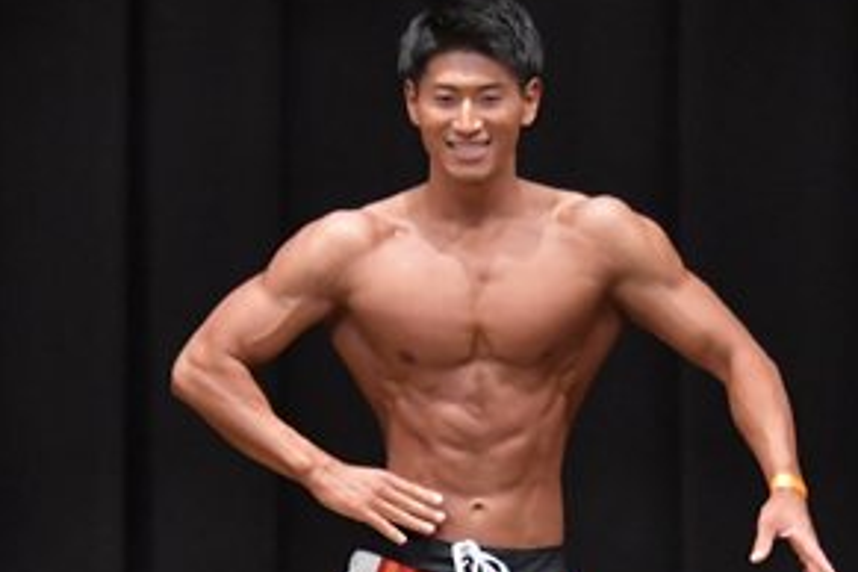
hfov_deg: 3.6
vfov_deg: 2.4
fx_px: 13775
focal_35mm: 578
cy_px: 622
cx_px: 429
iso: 6400
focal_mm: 145
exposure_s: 1/400
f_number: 5.6
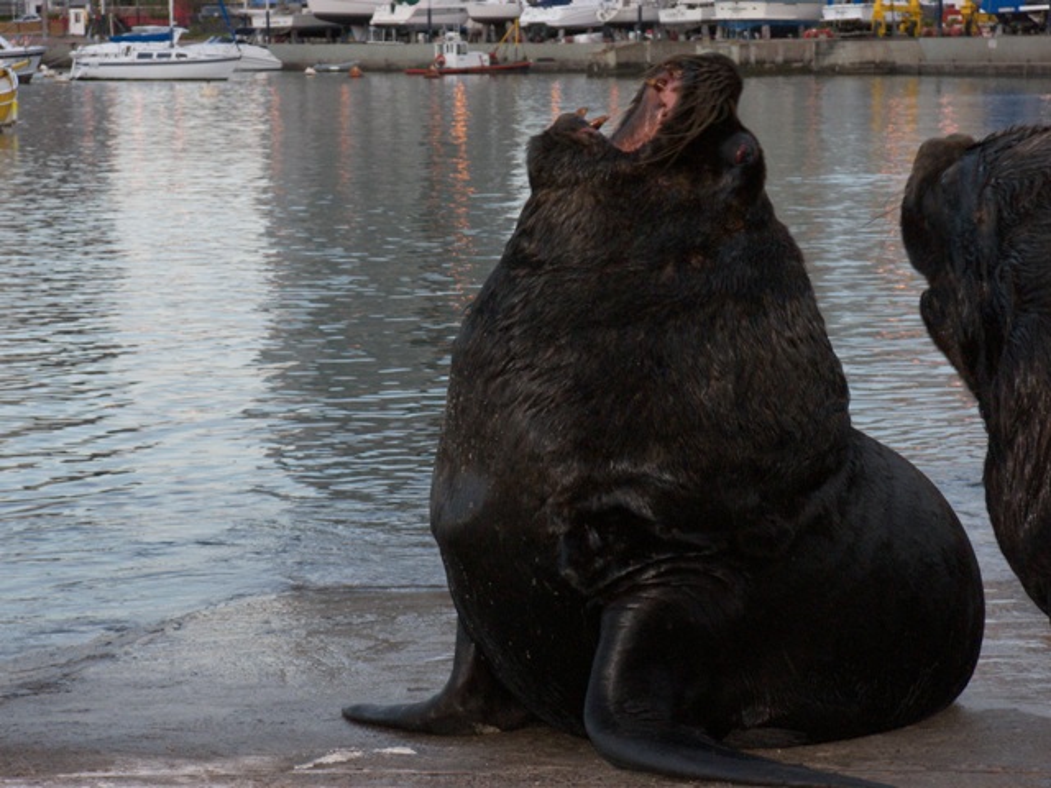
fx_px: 3279
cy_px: 394
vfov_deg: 13.7
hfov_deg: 18.2
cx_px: 526
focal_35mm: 108
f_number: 4
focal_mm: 22.7
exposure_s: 1/80
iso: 200
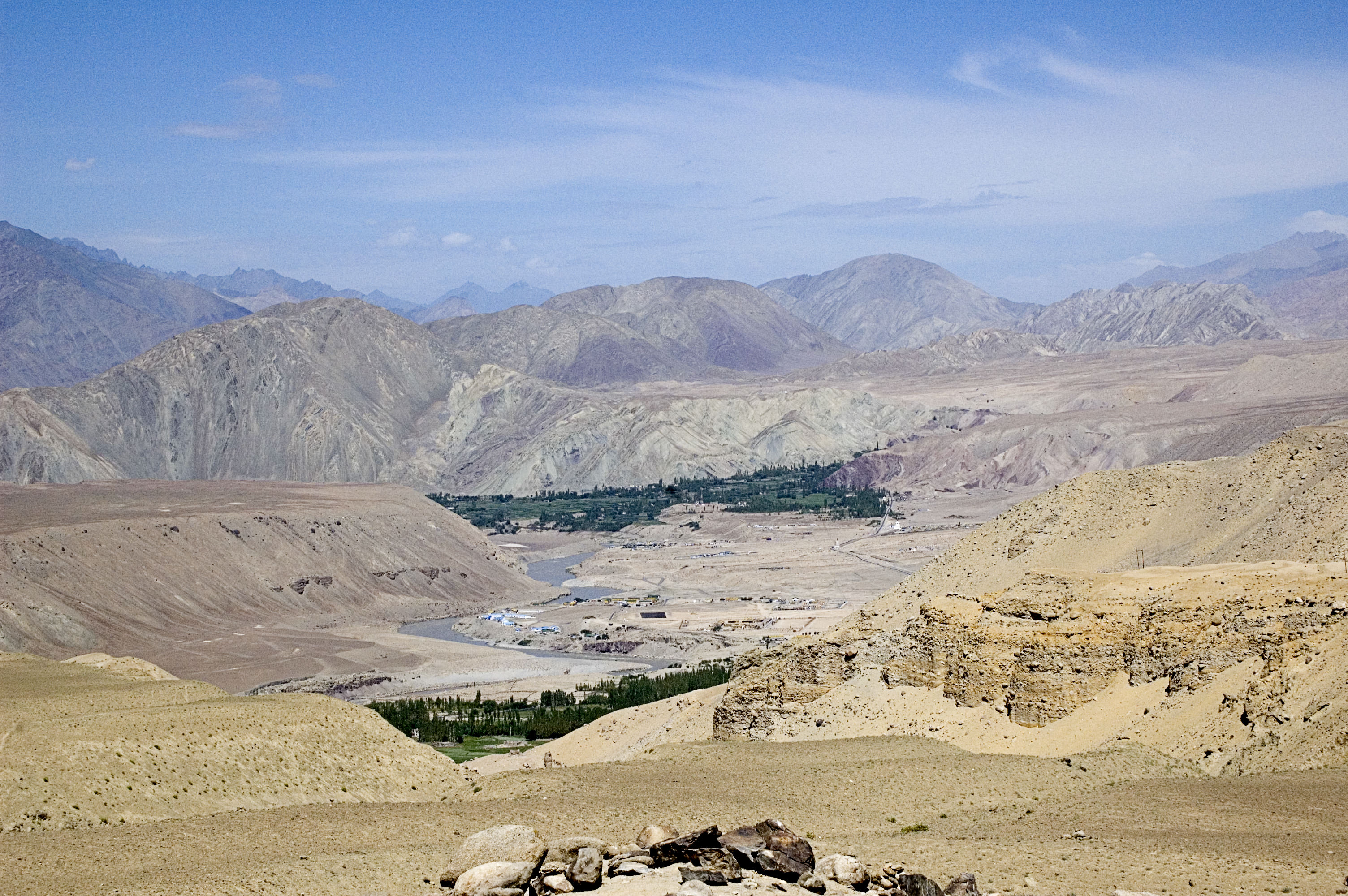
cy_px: 448
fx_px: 3086
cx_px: 674
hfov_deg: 24.6
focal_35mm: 82
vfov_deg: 16.5
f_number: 13
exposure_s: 1/1000
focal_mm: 55
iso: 640
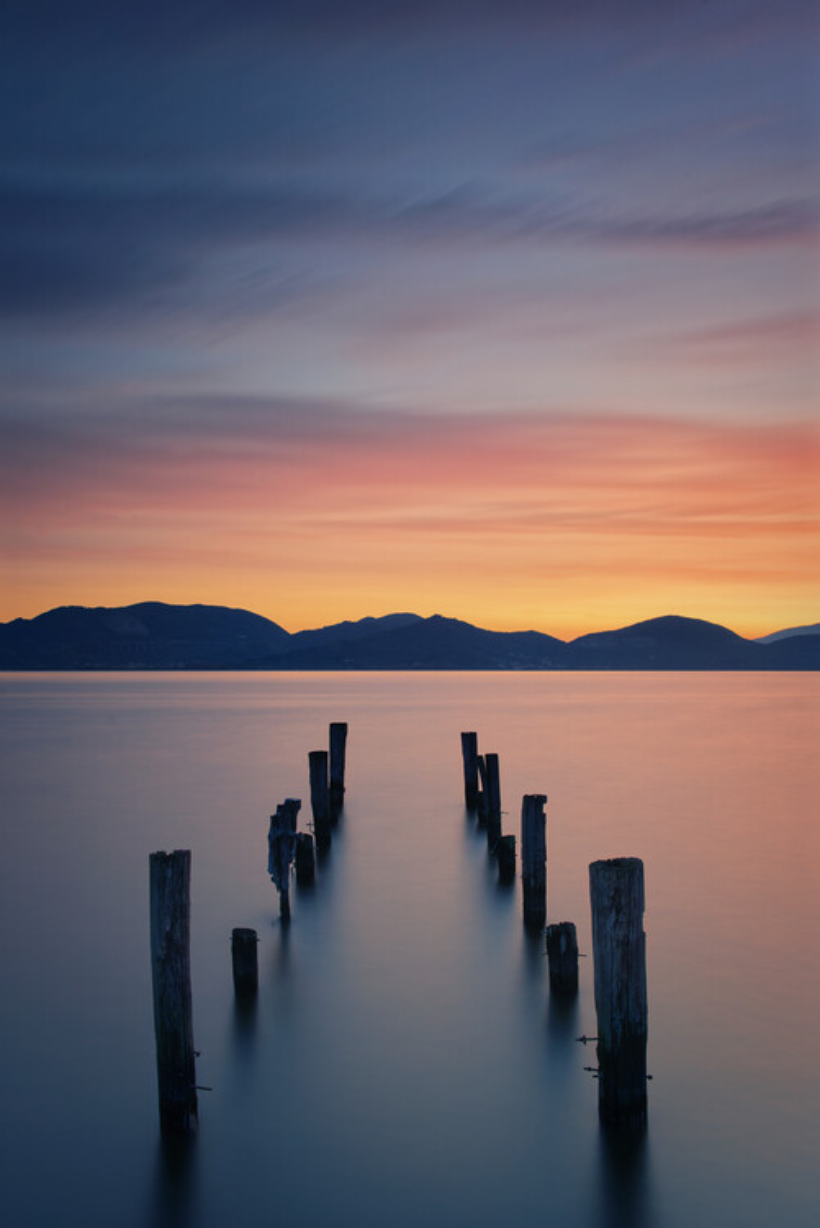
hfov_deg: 42.4
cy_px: 614
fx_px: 1058
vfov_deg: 60.3
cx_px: 410
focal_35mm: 31
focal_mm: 31
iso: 100
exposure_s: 118
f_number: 11
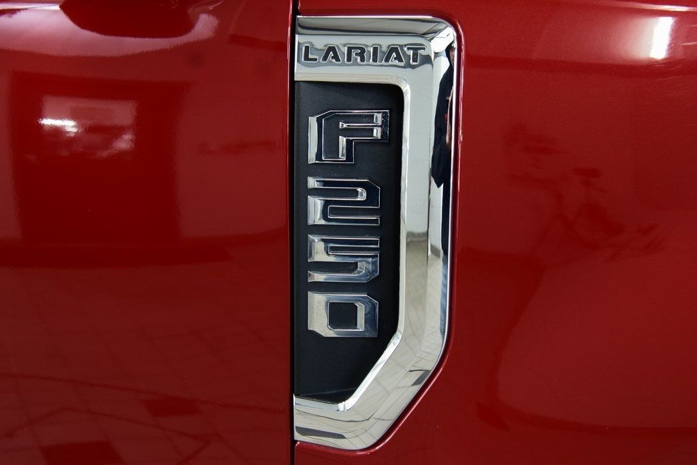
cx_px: 348
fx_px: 1104
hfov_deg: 35.0
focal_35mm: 57
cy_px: 232
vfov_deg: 23.8
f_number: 6.3
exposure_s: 1/15
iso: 800
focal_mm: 38
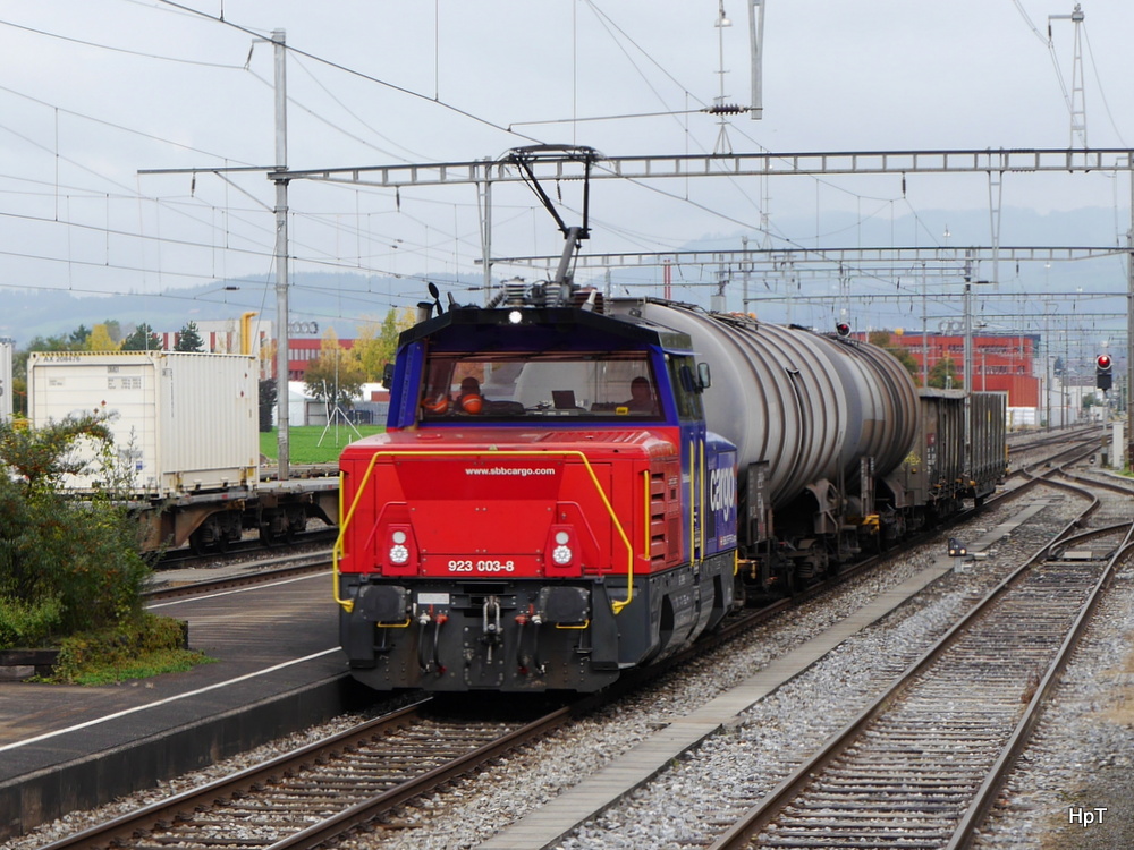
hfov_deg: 34.3
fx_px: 1835
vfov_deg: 26.1
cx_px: 567
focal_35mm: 56
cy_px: 425
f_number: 7.1
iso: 160
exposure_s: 1/200
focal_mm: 28
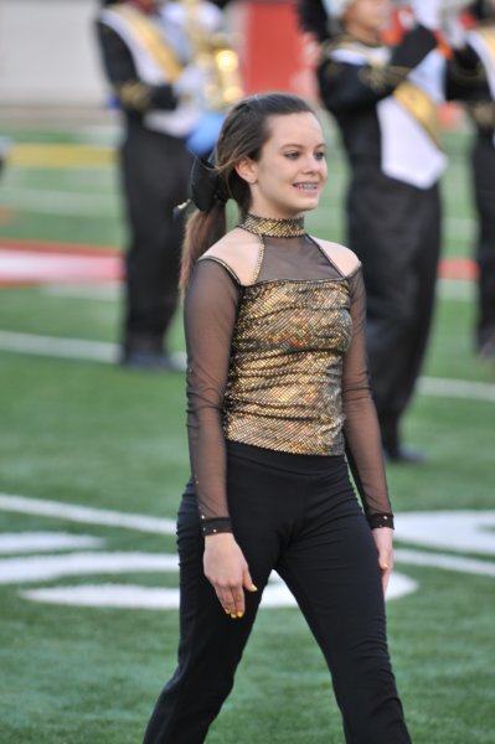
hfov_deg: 4.6
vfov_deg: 6.9
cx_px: 248
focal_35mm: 300
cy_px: 372
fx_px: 6198
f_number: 2.8
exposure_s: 1/160
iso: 200
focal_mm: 200
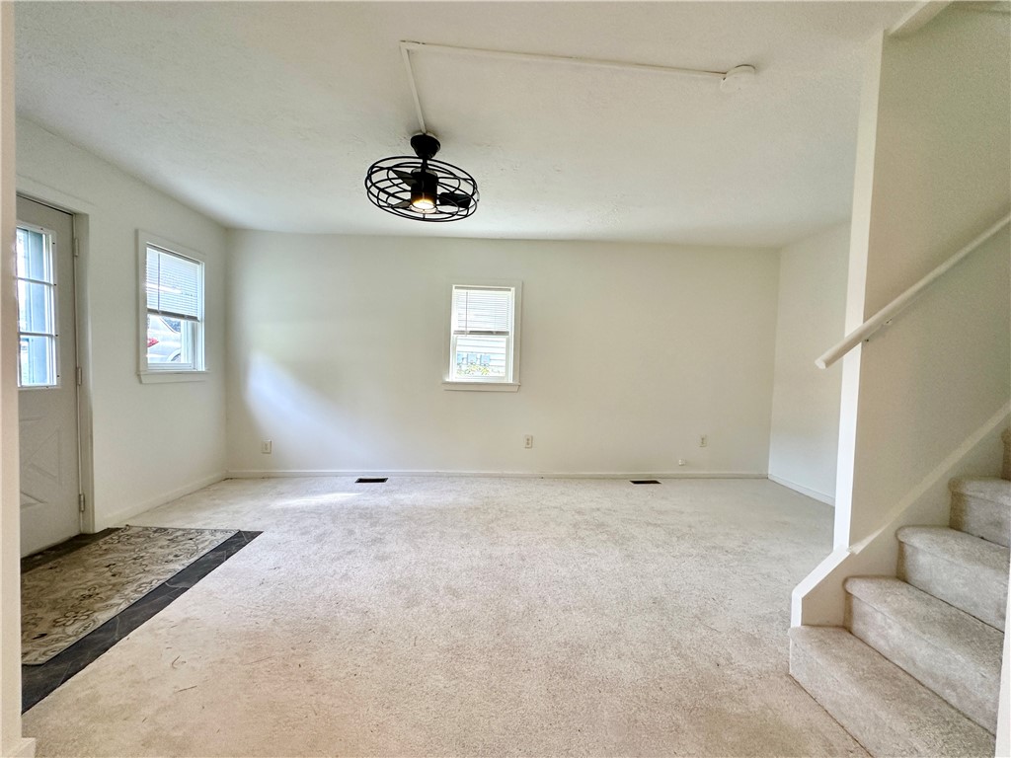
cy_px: 379
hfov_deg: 102.1
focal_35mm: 14
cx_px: 506
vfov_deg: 85.7
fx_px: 409
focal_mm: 2.22
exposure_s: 1/120
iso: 200
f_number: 2.2
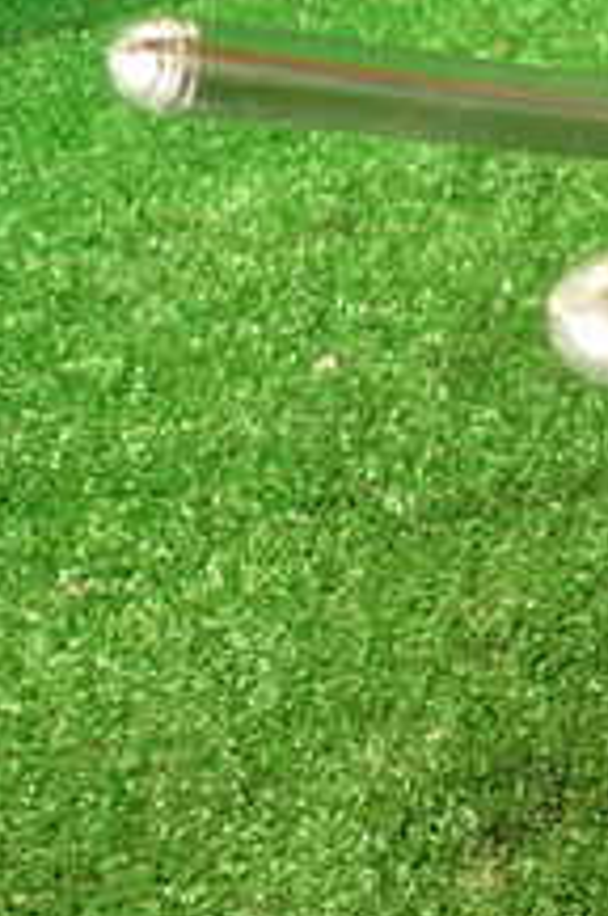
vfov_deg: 27.5
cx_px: 1220
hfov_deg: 15.2
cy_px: 169
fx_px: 1830
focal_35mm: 72
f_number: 2
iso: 200
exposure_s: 1/40
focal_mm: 4.5
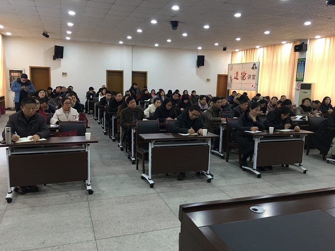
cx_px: 168
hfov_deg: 61.7
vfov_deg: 48.2
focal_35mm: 29
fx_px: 281
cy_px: 126
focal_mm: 4.15
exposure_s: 1/17
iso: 64
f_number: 2.2
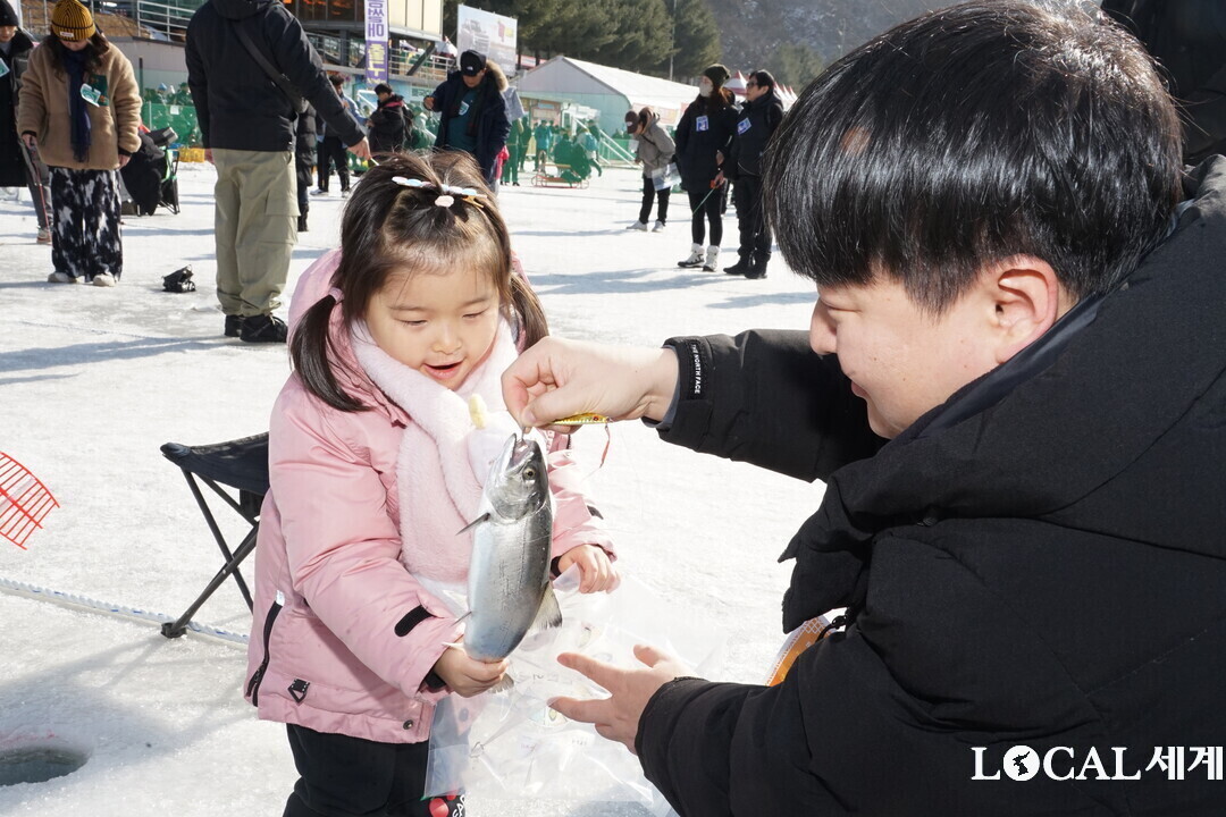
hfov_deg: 54.4
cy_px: 408
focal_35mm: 35
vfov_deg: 37.9
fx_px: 1192
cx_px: 613
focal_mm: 35
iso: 1000
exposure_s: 1/250
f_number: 20
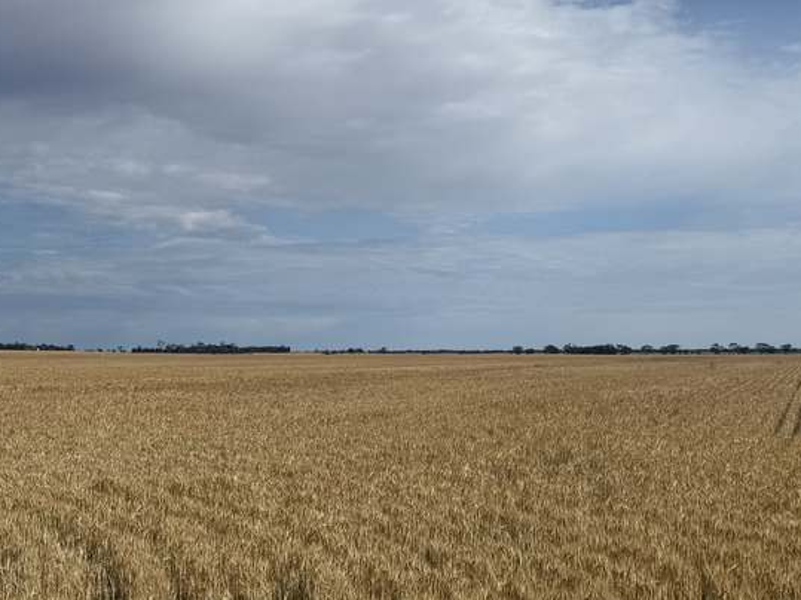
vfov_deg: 25.6
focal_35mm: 57
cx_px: 346
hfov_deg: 33.7
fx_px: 1319
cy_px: 379
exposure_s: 1/11905
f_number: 1.78
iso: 80
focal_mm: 6.76
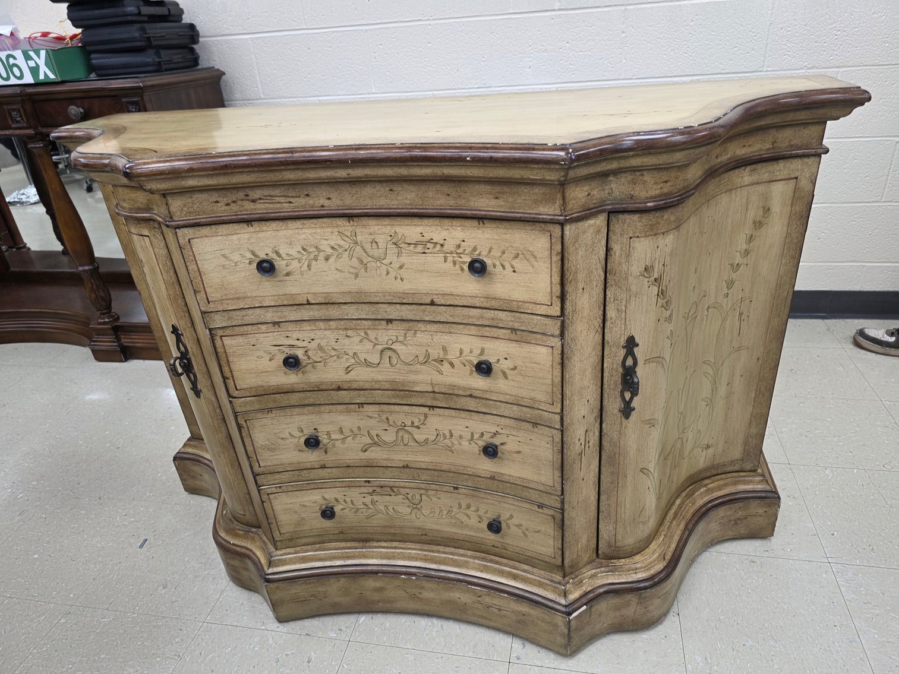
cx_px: 450
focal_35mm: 23
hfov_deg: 73.9
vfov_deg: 58.9
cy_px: 337
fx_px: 597
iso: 80
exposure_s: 1/120
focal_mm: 6.3
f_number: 1.7
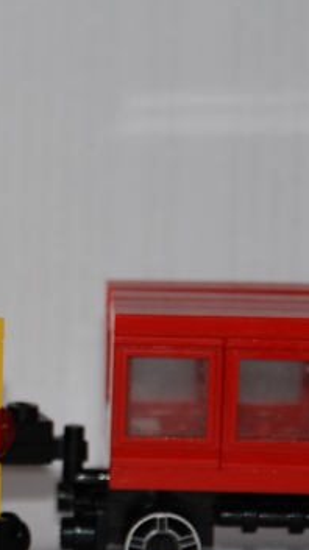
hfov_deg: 3.6
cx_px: -59
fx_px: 4951
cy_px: 411
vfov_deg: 6.4
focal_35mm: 339
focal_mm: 95
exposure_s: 1/60
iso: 200
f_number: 5.6
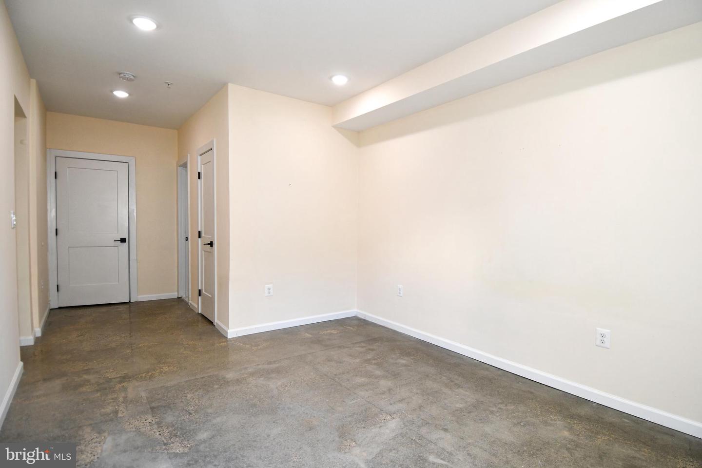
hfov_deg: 90.0
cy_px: 234
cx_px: 351
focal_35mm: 18
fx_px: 351
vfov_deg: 67.4
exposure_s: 1/60
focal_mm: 12
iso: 220
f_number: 4
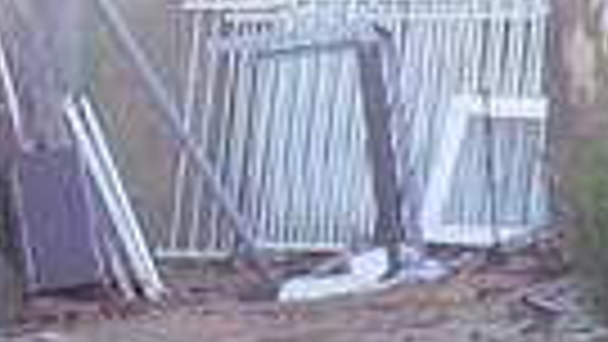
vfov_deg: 5.5
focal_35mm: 219
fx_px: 3531
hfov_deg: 9.7
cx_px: 671
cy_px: 446
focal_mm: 5.6
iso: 80
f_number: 2.7
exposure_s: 1/90
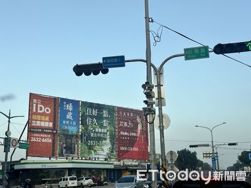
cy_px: 94
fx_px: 348
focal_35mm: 48
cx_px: 126
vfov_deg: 30.3
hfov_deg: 39.7
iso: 64
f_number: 1.78
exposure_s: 1/1073
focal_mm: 6.86
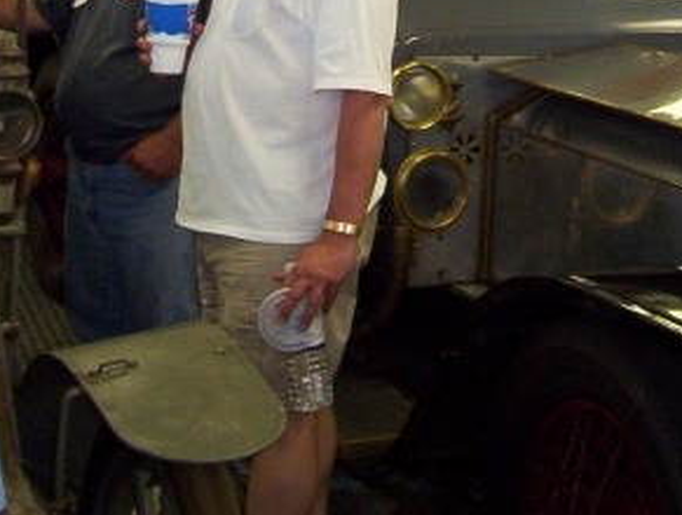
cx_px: 337
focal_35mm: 89
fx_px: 1759
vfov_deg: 16.2
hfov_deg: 21.9
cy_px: -47
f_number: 2.76
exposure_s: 1/30
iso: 140
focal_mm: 5.54
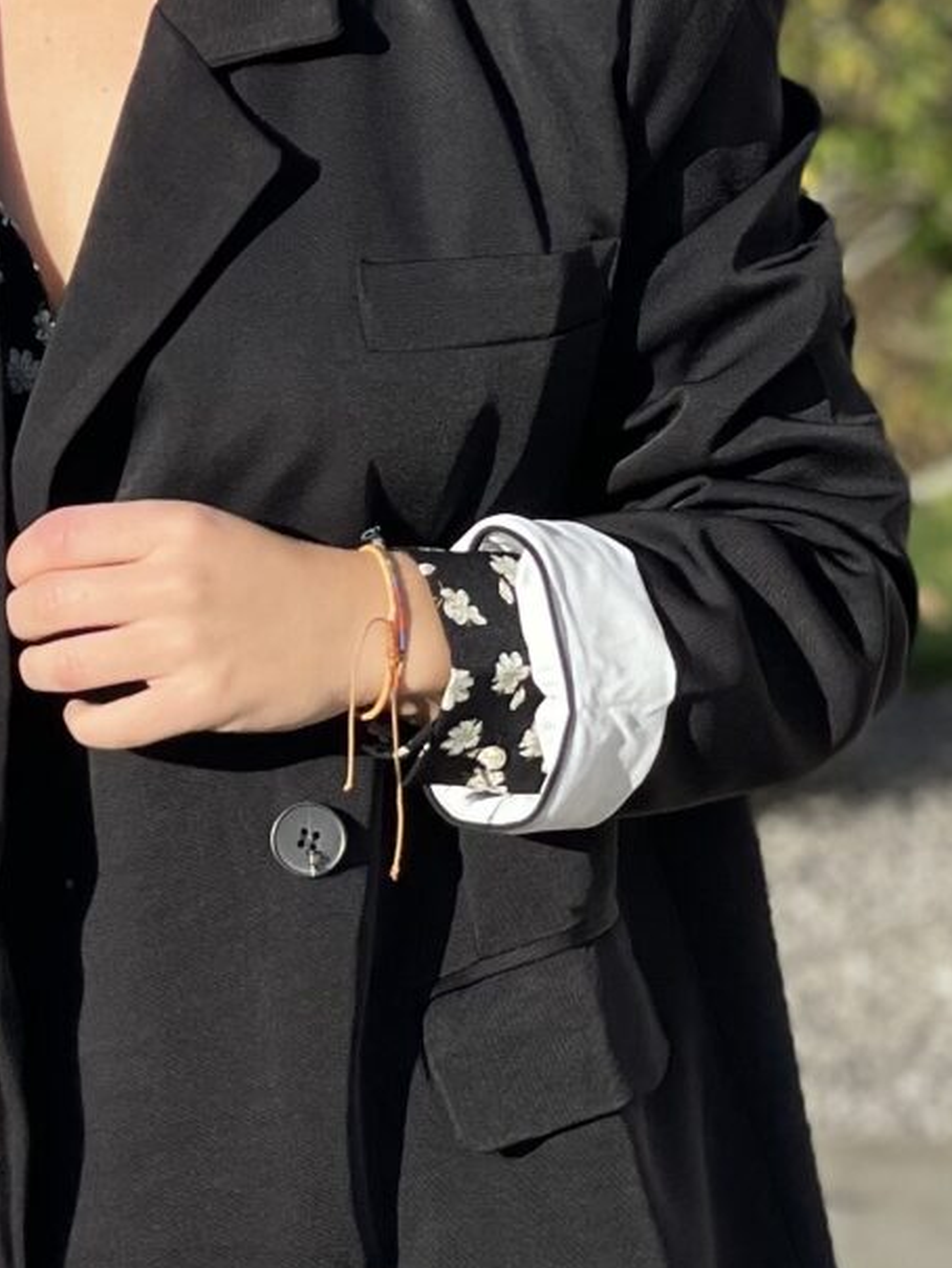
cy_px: 956
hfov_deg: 8.4
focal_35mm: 176
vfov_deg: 11.2
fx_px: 6451
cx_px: -71
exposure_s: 1/2398
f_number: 2
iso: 32
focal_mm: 6
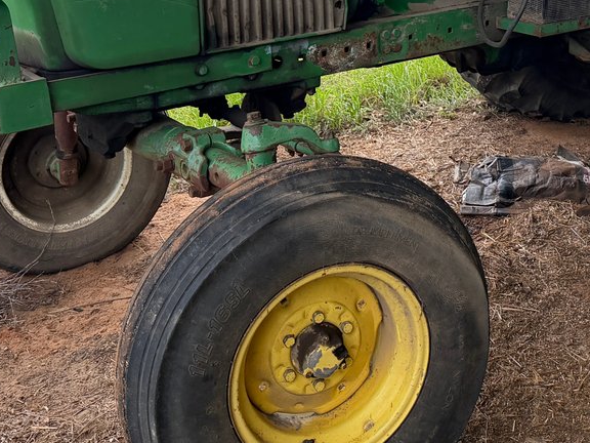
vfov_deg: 22.2
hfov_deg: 30.2
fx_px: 1074
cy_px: -25
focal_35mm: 63
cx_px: 448
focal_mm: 6.76
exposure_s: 1/1464
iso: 100
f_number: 1.78
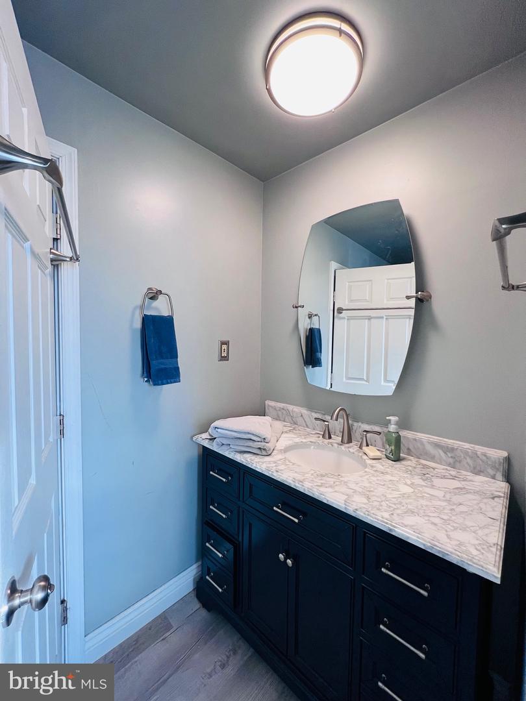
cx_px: 263
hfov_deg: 89.9
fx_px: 263
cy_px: 350
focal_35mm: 13
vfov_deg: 106.2
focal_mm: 1.57
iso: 125
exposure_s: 1/120
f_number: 1.8
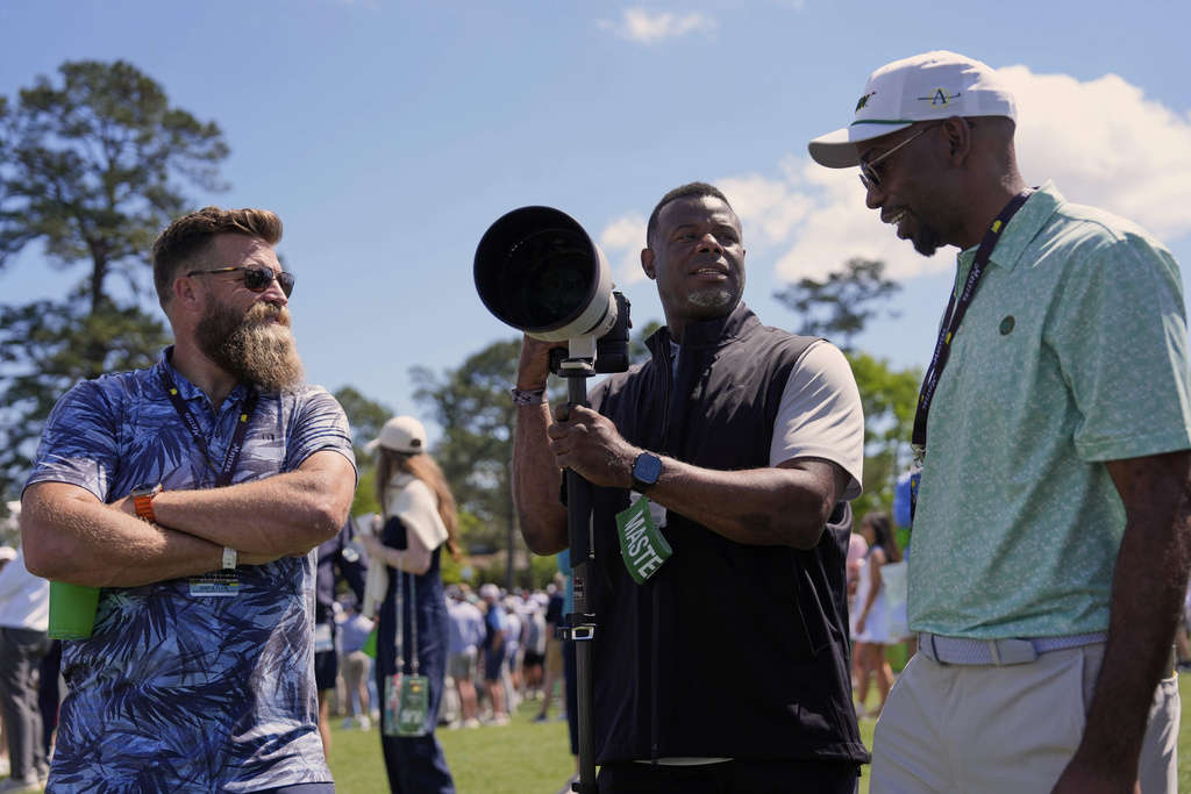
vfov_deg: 30.5
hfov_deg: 44.5
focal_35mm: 44
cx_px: 596
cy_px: 397
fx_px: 1456
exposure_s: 1/5000
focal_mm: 44
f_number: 2.8
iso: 320
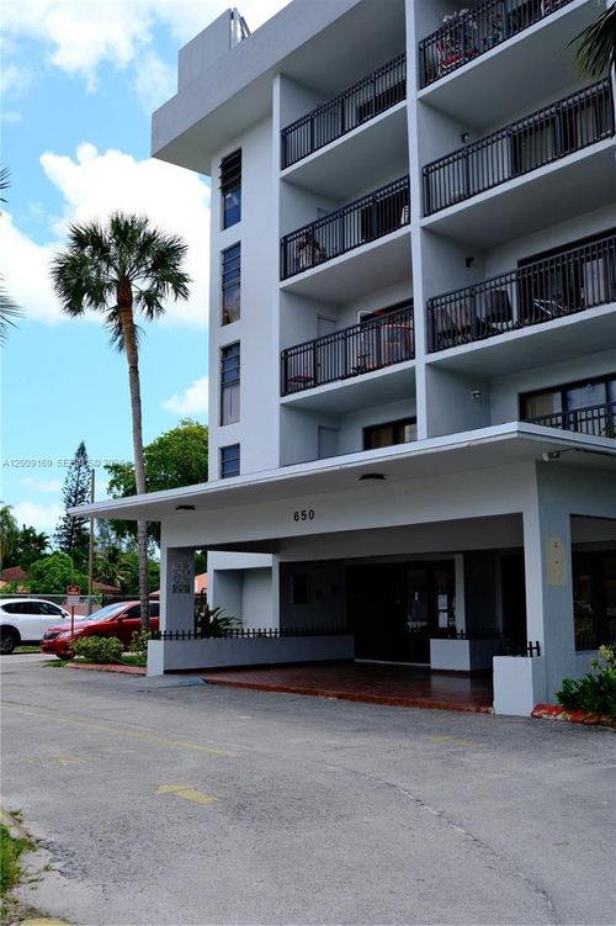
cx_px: 308
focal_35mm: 35
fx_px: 899
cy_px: 463
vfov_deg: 54.5
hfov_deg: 37.8
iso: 250
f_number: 5.6
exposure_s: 1/480
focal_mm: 23.5
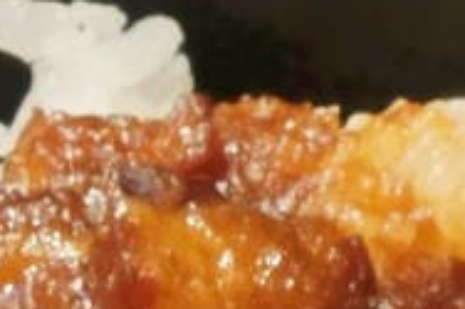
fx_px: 1974
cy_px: 645
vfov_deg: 8.4
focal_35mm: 153
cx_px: 250
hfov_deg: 13.4
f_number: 1.8
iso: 125
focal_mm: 2.03
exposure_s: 1/30
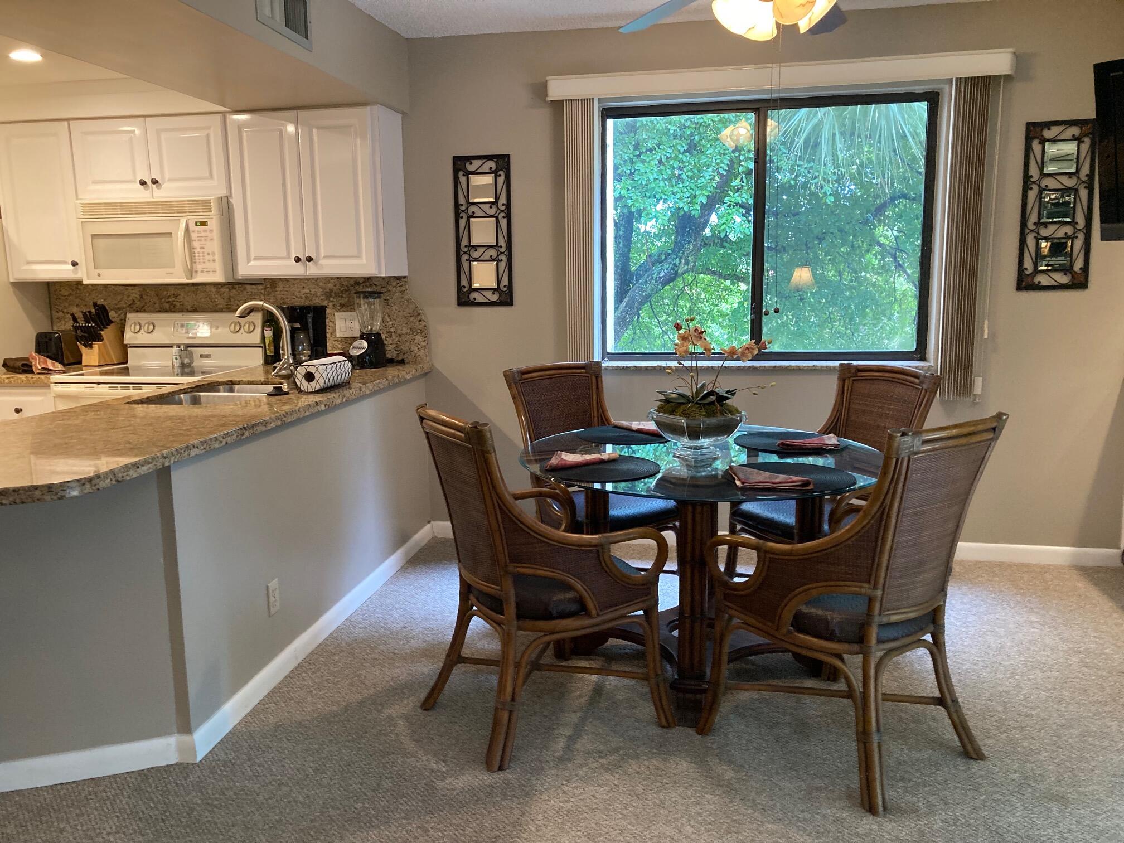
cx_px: 562
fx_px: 909
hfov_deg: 63.4
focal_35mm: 28
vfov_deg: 49.7
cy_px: 422
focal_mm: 3.99
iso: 250
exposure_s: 1/60
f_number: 1.8
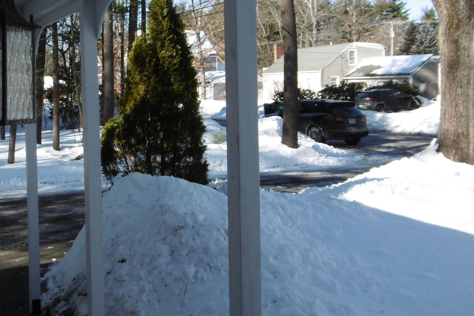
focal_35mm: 44
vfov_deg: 30.1
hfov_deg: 43.6
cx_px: 143
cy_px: 90
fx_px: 579
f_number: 3.1
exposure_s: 1/800
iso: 100
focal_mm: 4.3
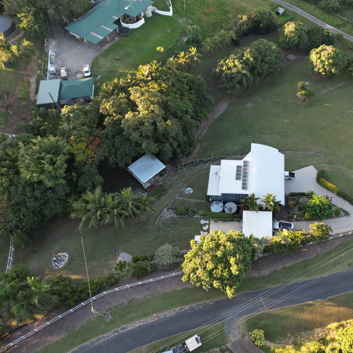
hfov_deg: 54.6
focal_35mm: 29
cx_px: 234
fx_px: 335
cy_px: 172
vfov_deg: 55.6
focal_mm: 8.38
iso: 100
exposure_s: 1/15
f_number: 2.8
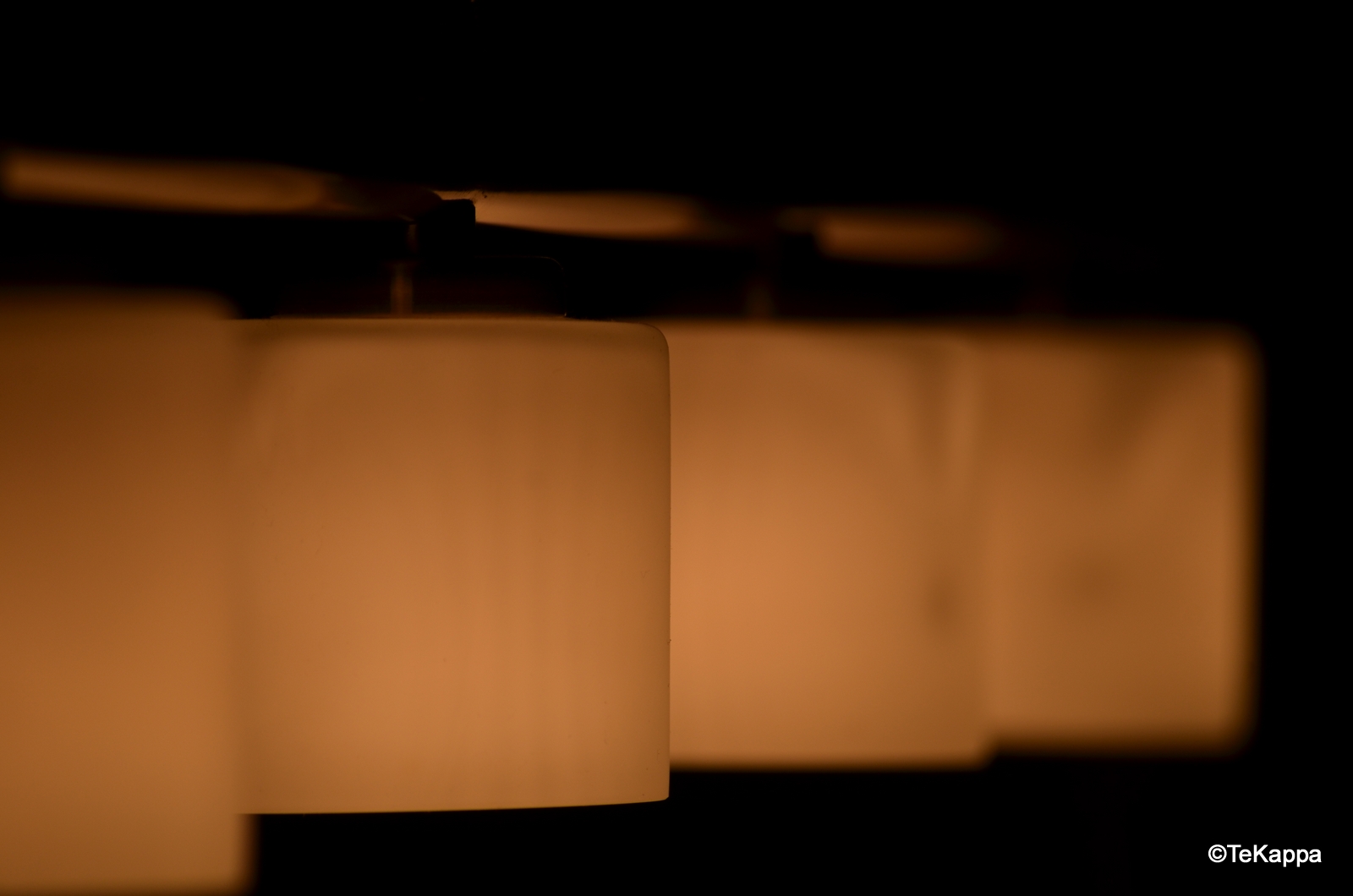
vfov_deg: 5.1
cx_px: 676
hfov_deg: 7.6
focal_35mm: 270
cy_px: 448
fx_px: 10127
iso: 100
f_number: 8
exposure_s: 1/320
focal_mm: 180
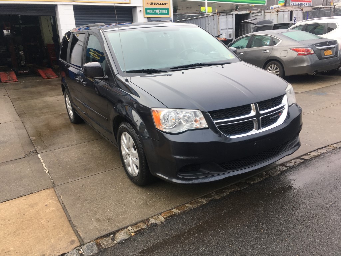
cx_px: 170
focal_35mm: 29
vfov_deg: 48.2
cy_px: 128
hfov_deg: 61.7
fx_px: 286
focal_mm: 4.15
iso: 25
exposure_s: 1/255
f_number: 2.2
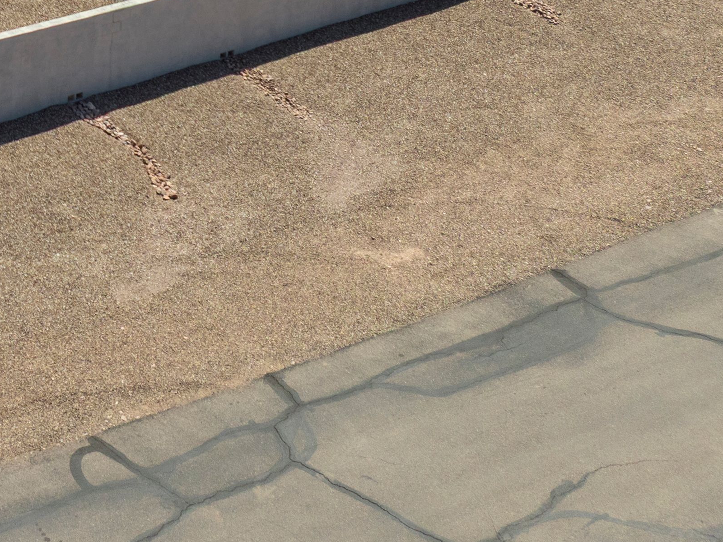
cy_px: -342
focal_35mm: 79
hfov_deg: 22.2
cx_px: -217
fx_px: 1650
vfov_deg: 16.5
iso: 130
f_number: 2.8
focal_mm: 12.29
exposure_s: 1/3200
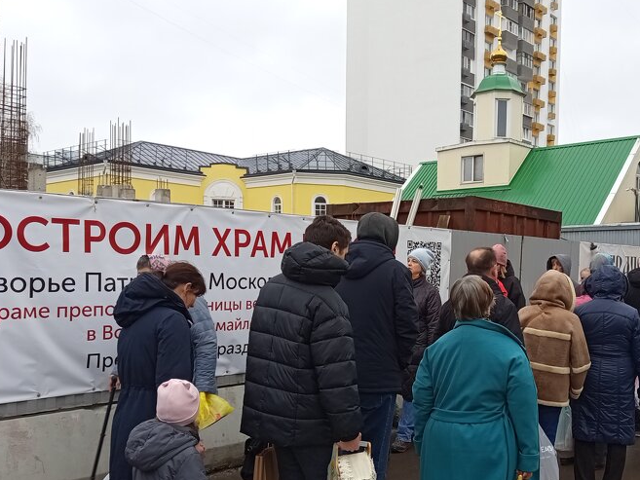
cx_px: 430
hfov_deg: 47.0
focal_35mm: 39
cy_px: 298
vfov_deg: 36.6
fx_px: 721
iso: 51
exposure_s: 1/100
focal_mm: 5.24
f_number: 1.7
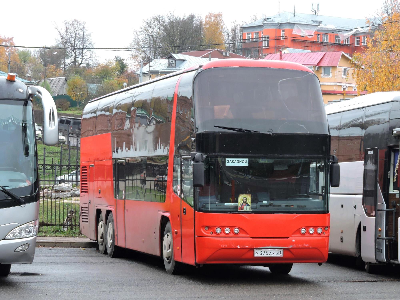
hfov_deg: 18.7
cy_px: 150
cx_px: 200
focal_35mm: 105
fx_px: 1213
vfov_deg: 14.1
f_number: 4.8
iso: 140
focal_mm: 18.8
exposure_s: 1/60
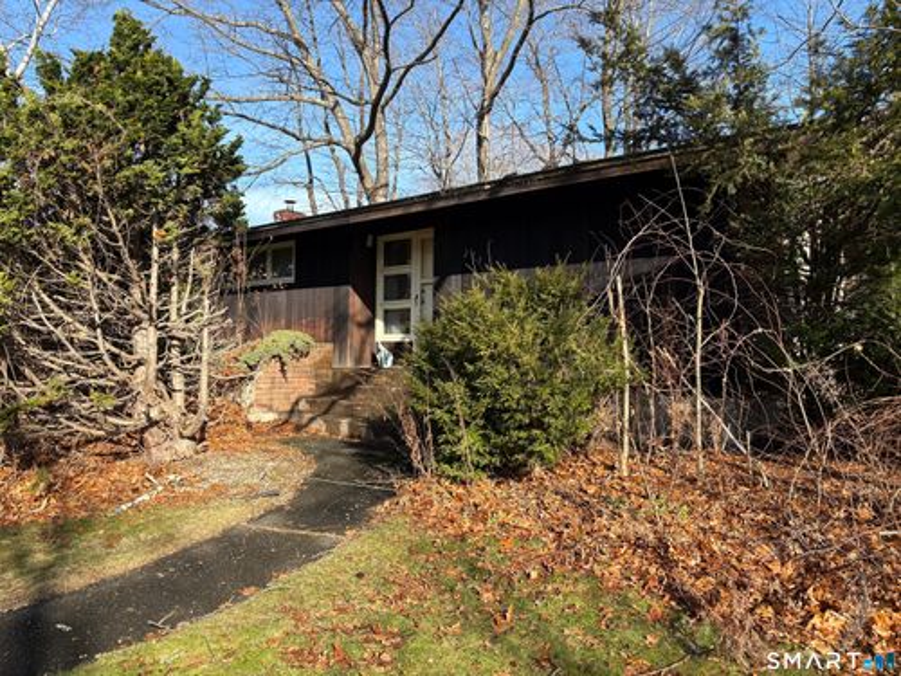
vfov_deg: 53.1
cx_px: 450
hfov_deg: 67.3
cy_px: 338
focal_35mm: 26
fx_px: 677
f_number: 1.6
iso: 50
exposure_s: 1/1175
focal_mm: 5.96
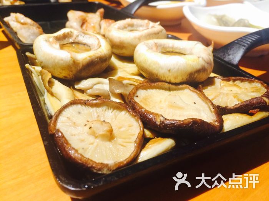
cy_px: 100
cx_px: 134
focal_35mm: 29
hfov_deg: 61.7
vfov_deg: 48.2
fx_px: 225
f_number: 2.2
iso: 125
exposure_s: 1/30
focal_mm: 4.15
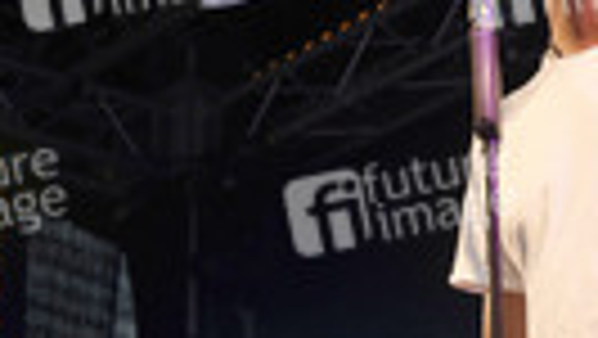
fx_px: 2586
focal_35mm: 163
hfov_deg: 13.1
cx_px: 461
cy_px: 315
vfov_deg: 7.4
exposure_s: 1/160
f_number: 8
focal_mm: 46
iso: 1250
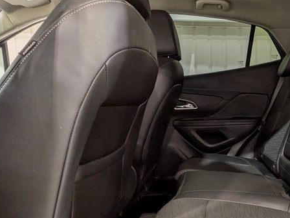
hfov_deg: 53.3
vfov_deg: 43.7
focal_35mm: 32
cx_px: 230
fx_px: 268
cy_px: 139
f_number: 2.2
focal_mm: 1.83
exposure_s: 1/24
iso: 71
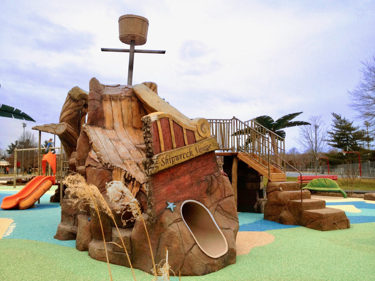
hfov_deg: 52.6
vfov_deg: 40.7
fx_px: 379
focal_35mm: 35
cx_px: 188
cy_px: 140
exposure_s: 1/120
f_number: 2.4
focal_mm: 4.3
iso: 100
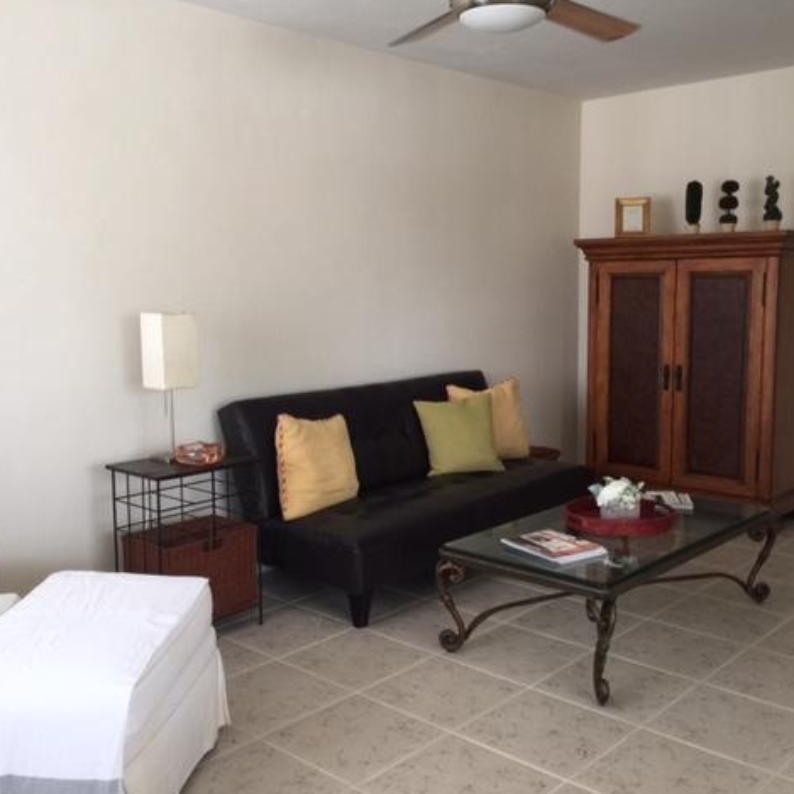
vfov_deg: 47.2
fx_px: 908
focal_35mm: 35
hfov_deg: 47.2
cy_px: 394
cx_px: 411
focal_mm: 4.15
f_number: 2.2
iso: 32
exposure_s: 1/30
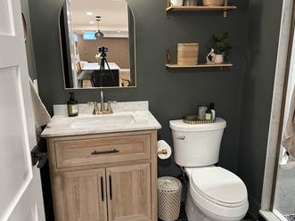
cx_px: 145
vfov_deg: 48.2
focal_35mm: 29
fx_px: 247
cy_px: 107
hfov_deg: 61.7
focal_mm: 6.76
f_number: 1.78
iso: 320
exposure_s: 1/60
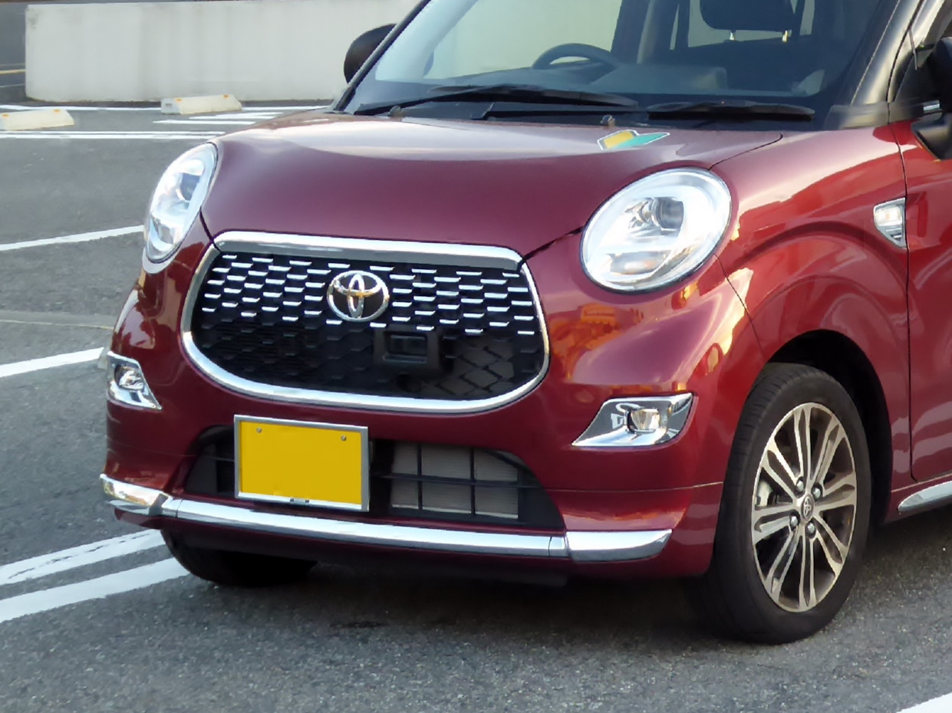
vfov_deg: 12.7
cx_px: 717
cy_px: 220
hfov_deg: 16.9
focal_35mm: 116
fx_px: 3189
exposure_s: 1/60
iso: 250
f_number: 4.5
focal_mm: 12.5
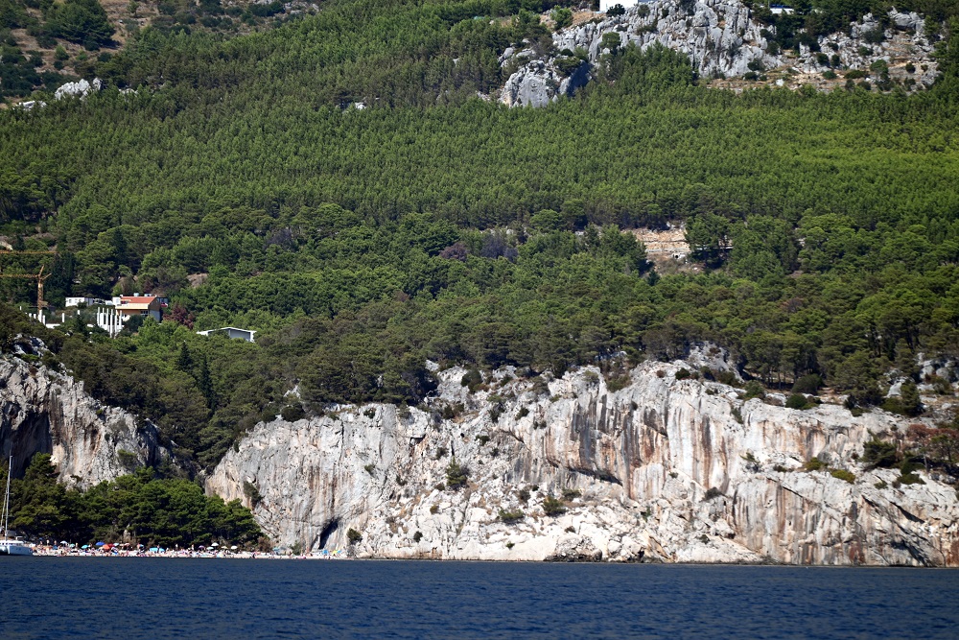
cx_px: 480
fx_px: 7992
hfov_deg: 6.9
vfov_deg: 4.6
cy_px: 320
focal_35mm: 300
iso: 100
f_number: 5.6
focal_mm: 300
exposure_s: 1/640
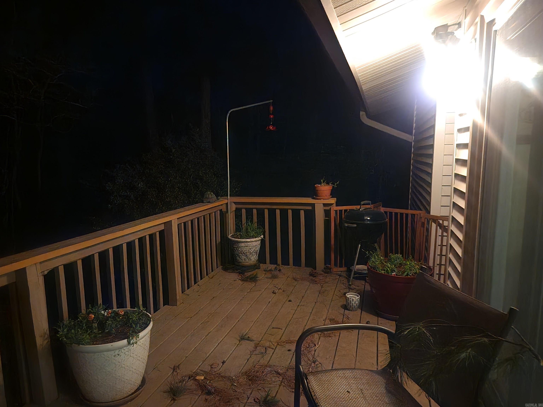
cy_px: 204
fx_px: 361
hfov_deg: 73.9
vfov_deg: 58.9
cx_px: 272
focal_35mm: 23
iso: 640
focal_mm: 5.4
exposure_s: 1/9.99
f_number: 1.8
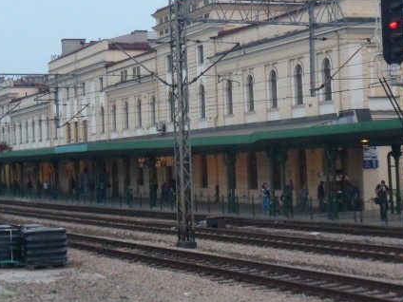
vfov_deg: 15.1
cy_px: 124
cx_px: 218
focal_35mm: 98
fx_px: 1141
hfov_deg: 20.0
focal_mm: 8.1
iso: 400
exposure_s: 1/20
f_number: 4.3
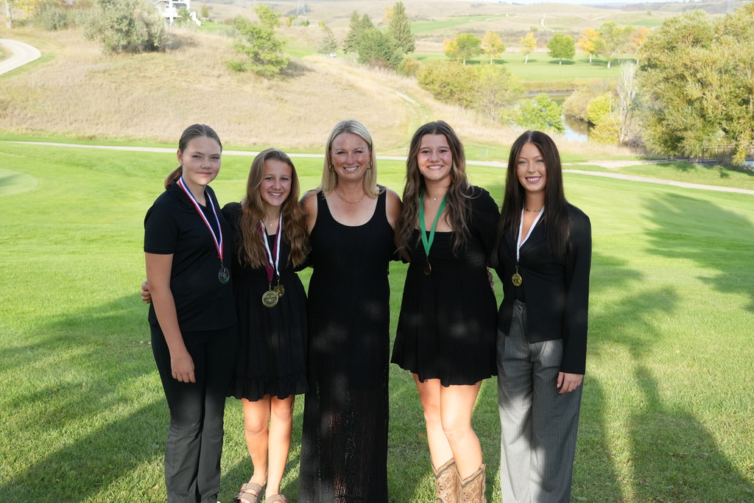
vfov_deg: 27.3
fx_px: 1037
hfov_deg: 40.0
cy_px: 252
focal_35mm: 50
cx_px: 377
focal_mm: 33
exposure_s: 1/640
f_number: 5.6
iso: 640
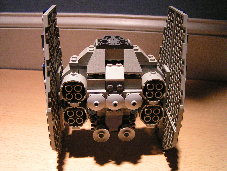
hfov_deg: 49.0
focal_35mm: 38
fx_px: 249
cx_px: 114
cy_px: 86
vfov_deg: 37.7
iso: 160
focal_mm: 5.8
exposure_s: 1/40
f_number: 2.8
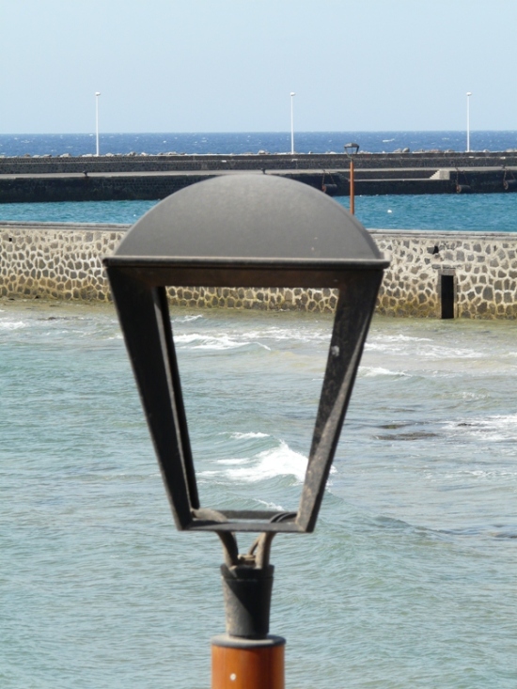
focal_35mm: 186
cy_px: 344
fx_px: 3703
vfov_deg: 10.6
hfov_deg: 8.0
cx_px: 258
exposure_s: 1/320
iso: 100
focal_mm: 30.6
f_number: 5.6
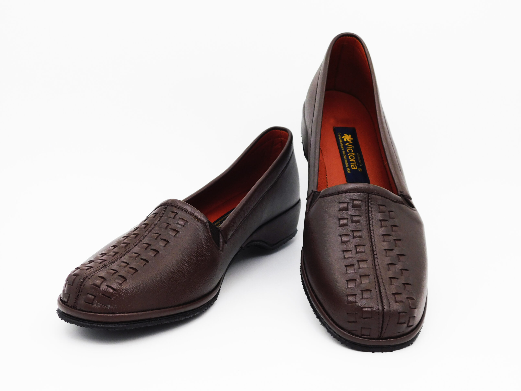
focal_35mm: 45
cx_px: 260
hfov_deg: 42.1
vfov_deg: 32.2
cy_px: 196
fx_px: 677
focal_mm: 8
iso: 125
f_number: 3.7
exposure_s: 1/400
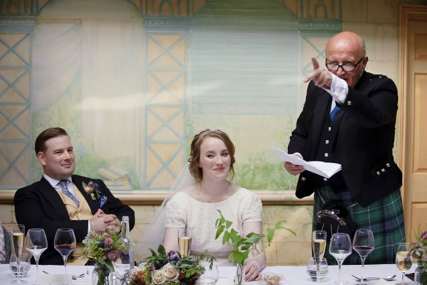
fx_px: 830
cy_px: 142
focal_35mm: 70
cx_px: 214
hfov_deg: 28.9
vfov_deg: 19.4
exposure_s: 1/80
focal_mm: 70
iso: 280
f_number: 4
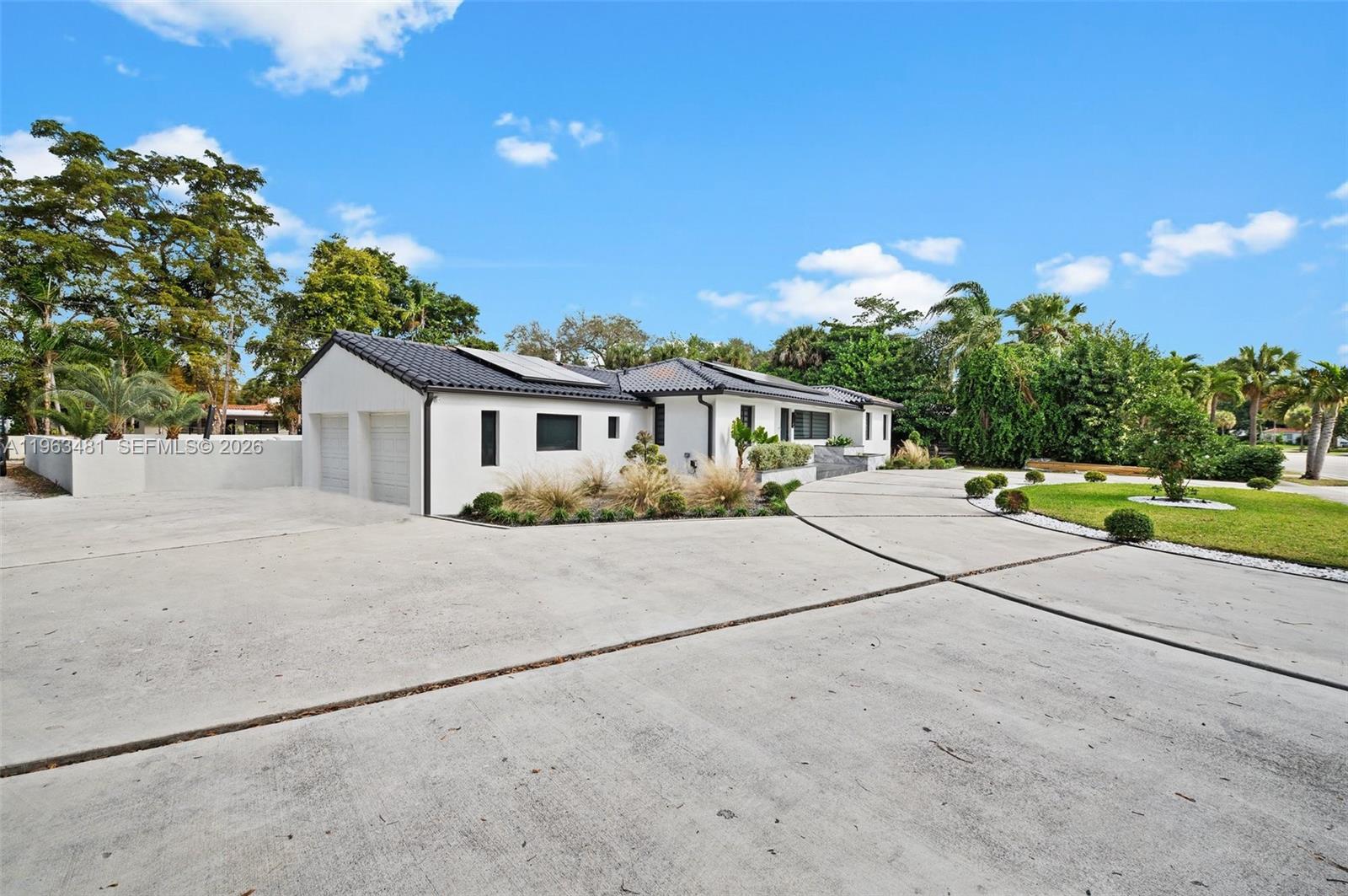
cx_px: 674
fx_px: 524
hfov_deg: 104.3
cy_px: 448
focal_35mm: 14
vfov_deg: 81.1
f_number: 8
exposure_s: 1/250
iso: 200
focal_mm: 14
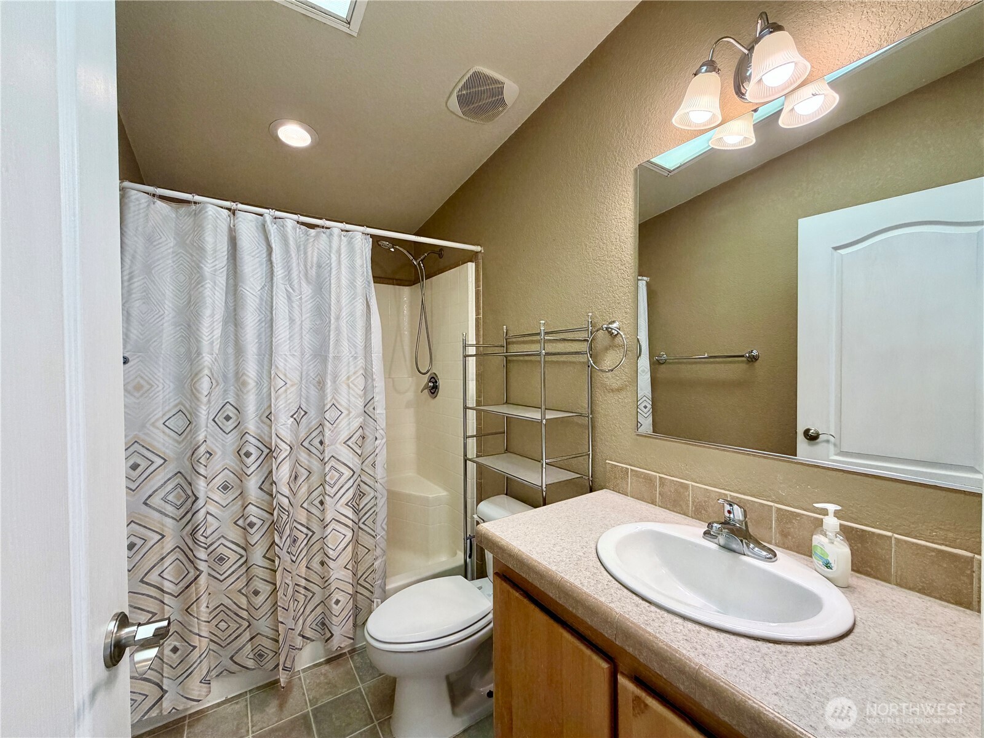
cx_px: 492
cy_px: 369
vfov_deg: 85.7
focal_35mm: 14
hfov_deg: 102.1
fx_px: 398
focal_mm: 2.22
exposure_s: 1/120
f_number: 2.2
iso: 200
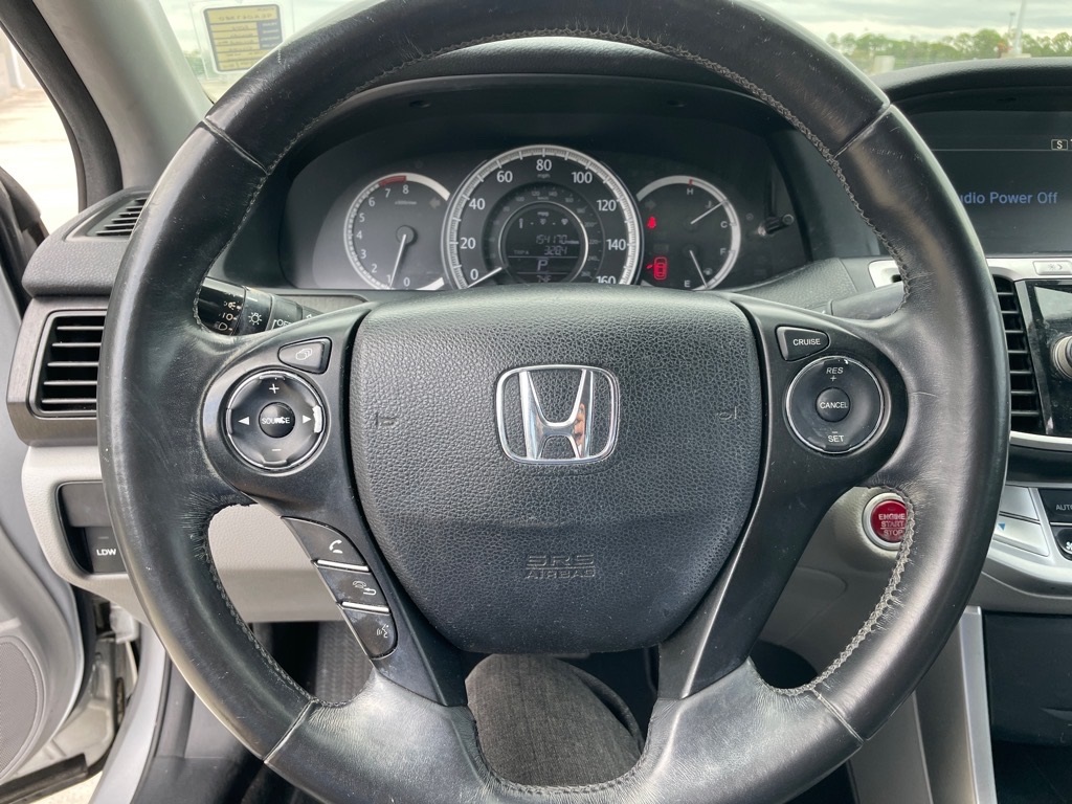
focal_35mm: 26
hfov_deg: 67.3
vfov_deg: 53.1
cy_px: 402
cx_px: 536
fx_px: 805
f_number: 1.6
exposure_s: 1/121
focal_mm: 4.2
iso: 32
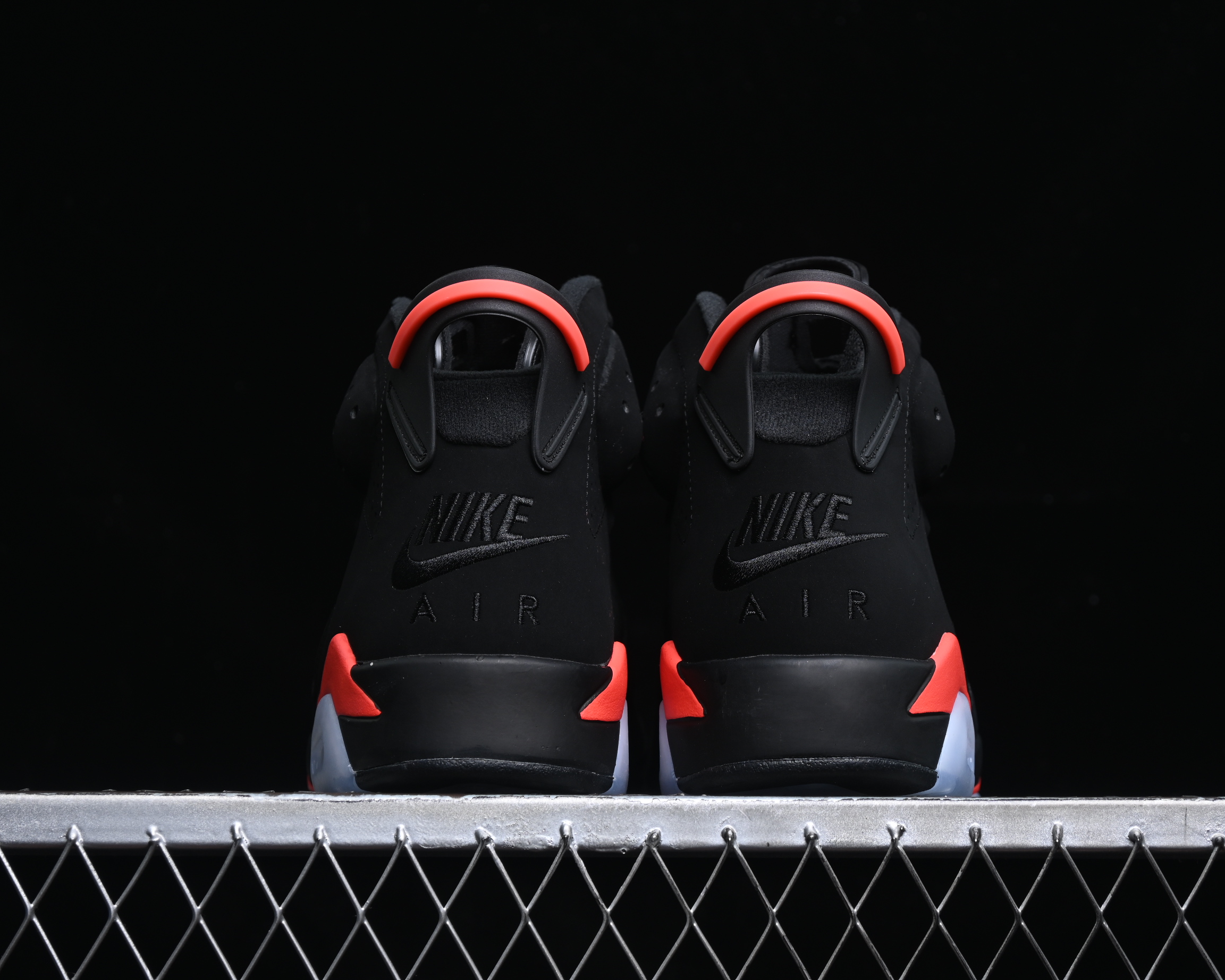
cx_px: 671
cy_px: 488
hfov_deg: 22.5
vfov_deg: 18.1
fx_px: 3082
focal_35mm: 85
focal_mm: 50
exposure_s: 1/50
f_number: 6.3
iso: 160
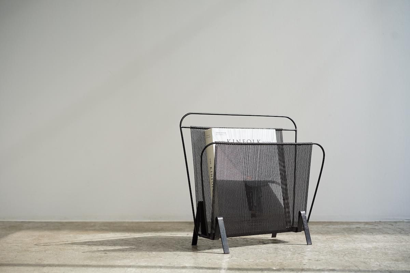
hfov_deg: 36.2
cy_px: 136
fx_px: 626
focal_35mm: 55
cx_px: 205
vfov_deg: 24.6
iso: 125
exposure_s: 1/40
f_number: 4.5
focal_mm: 55
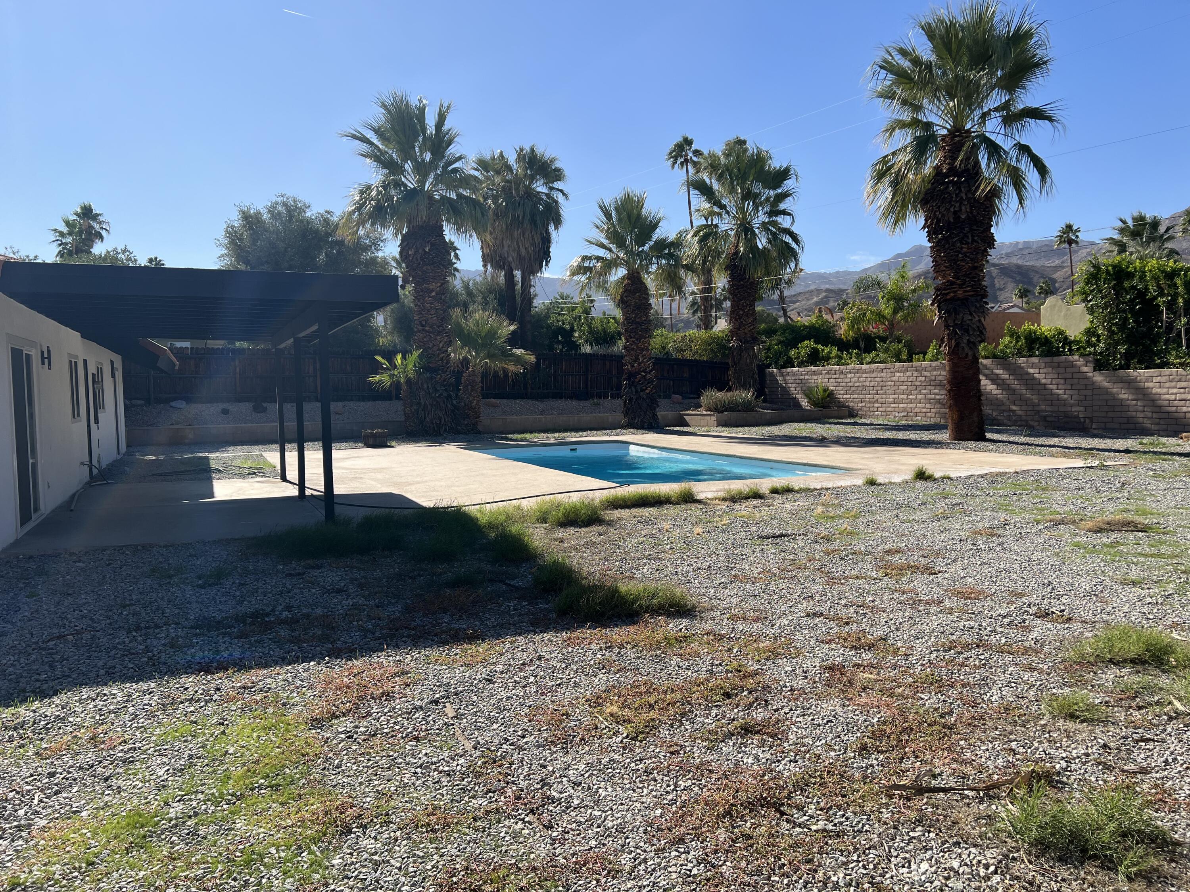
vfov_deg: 53.1
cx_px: 595
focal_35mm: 26
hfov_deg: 67.3
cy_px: 446
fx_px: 894
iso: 50
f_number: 1.5
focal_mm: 5.7
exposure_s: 1/3968
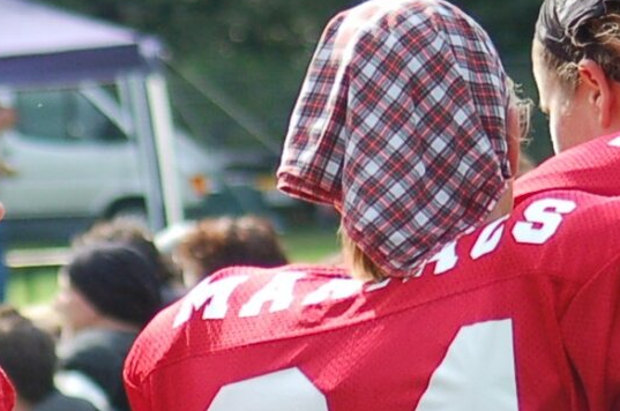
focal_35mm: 430
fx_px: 7392
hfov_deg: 4.8
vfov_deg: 3.2
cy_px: 718
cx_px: -298
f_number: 4
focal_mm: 70
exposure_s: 1/1000
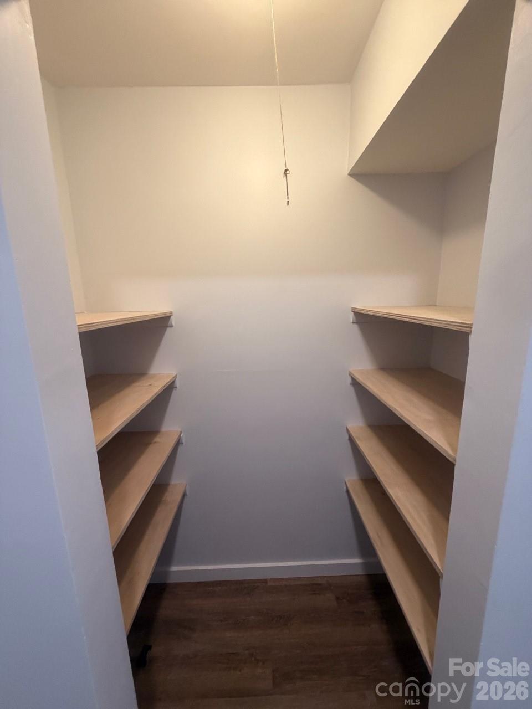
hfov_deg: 85.7
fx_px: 287
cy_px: 354
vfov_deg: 102.1
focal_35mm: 14
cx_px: 266
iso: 250
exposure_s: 1/120
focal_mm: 2.22
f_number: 2.2
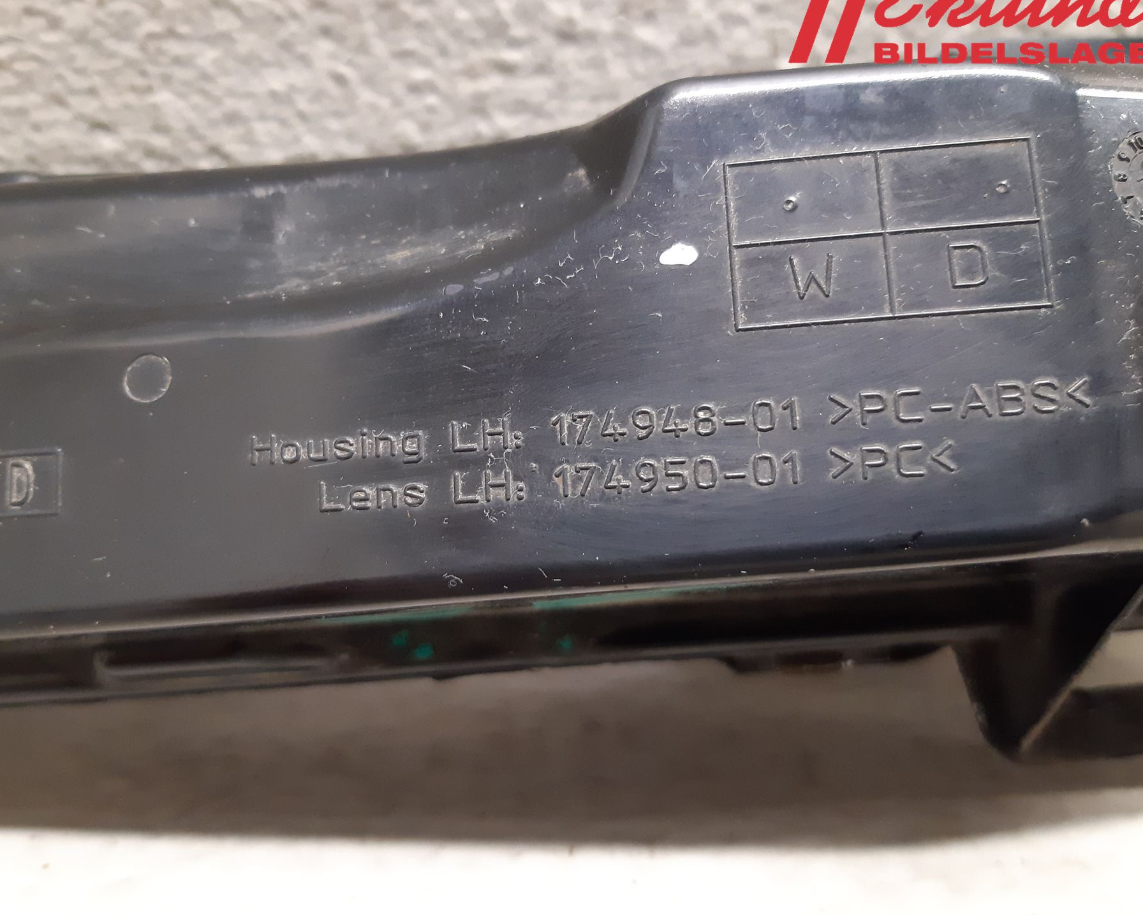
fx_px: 981
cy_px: 445
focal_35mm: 29
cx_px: 527
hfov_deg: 60.4
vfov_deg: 50.0
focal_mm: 3.93
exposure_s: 1/25
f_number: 1.7
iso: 320
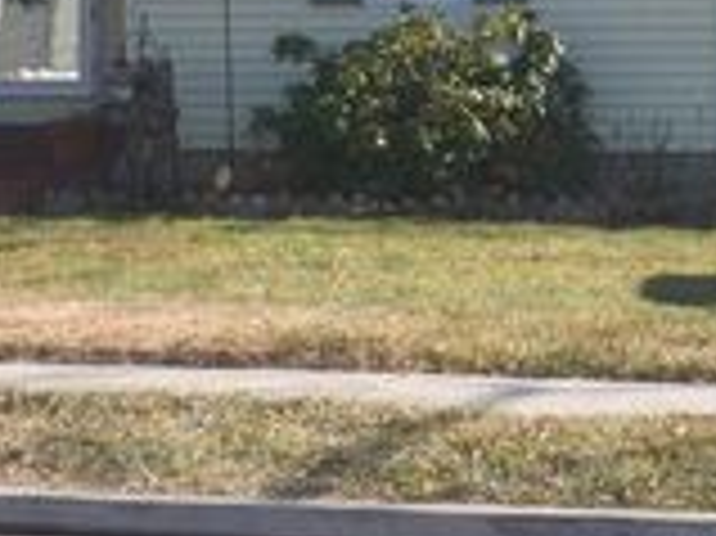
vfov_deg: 9.3
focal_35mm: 157
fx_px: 3245
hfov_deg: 12.5
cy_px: -164
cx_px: 99
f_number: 8
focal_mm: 25
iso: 200
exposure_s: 1/320
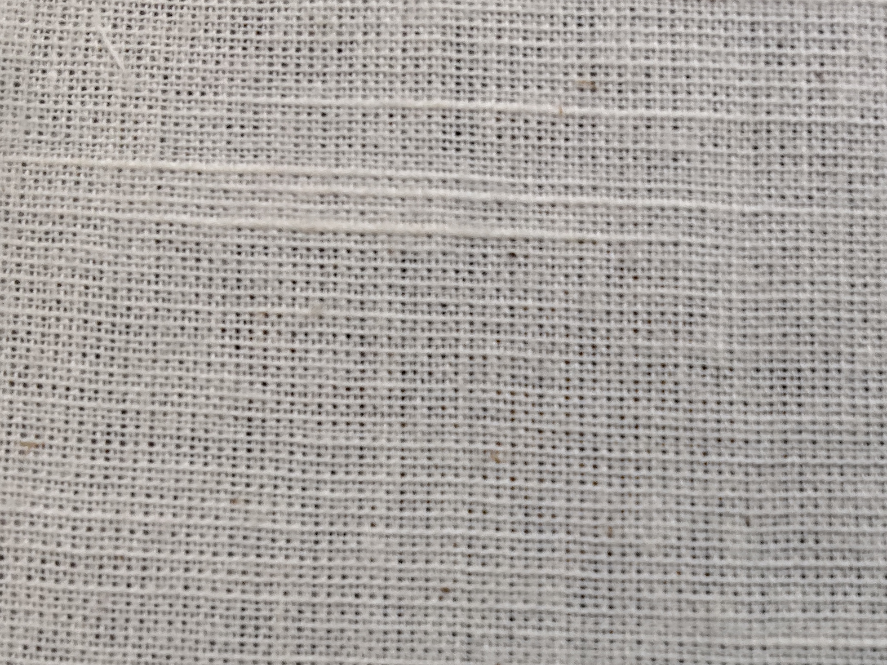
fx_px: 1102
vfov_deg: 33.0
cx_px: 652
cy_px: 492
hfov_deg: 42.7
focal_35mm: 43
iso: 160
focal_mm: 2.78
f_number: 2
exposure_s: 1/50
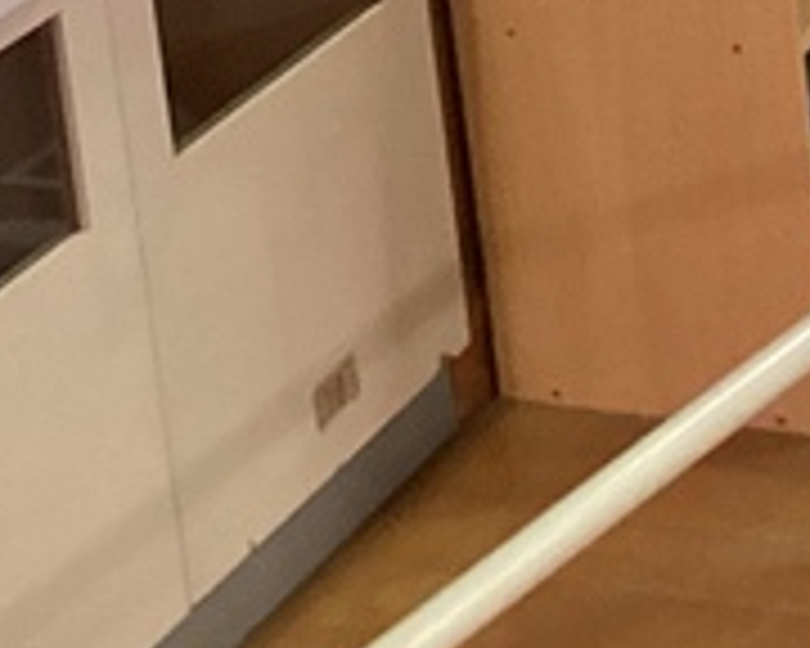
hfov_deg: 11.5
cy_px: -864
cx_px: 526
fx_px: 4027
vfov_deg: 8.5
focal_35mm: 168
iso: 250
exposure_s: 1/50
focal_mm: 3.3
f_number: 2.4
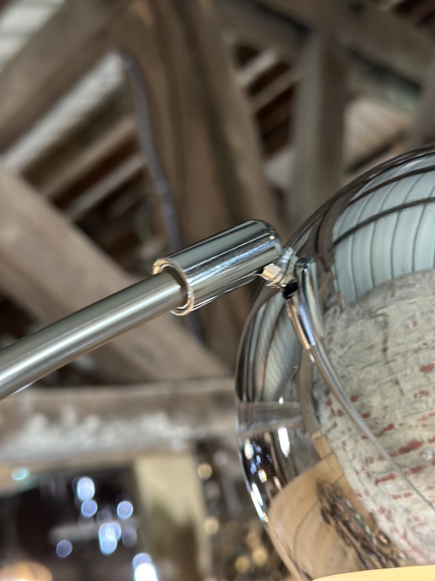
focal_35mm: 48
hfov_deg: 30.3
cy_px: 290
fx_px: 804
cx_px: 218
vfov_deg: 39.7
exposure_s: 1/33
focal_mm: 6.86
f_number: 1.78
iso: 500
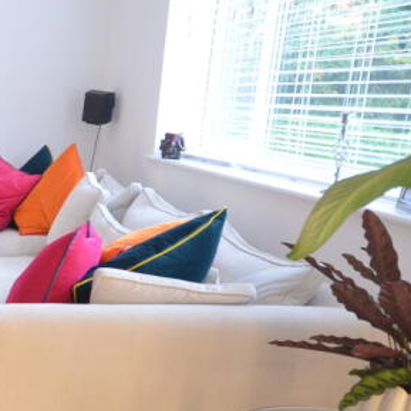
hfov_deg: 25.9
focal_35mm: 54
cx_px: -154
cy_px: 273
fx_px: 725
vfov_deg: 31.4
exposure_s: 1/8
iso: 500
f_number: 4.5
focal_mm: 12
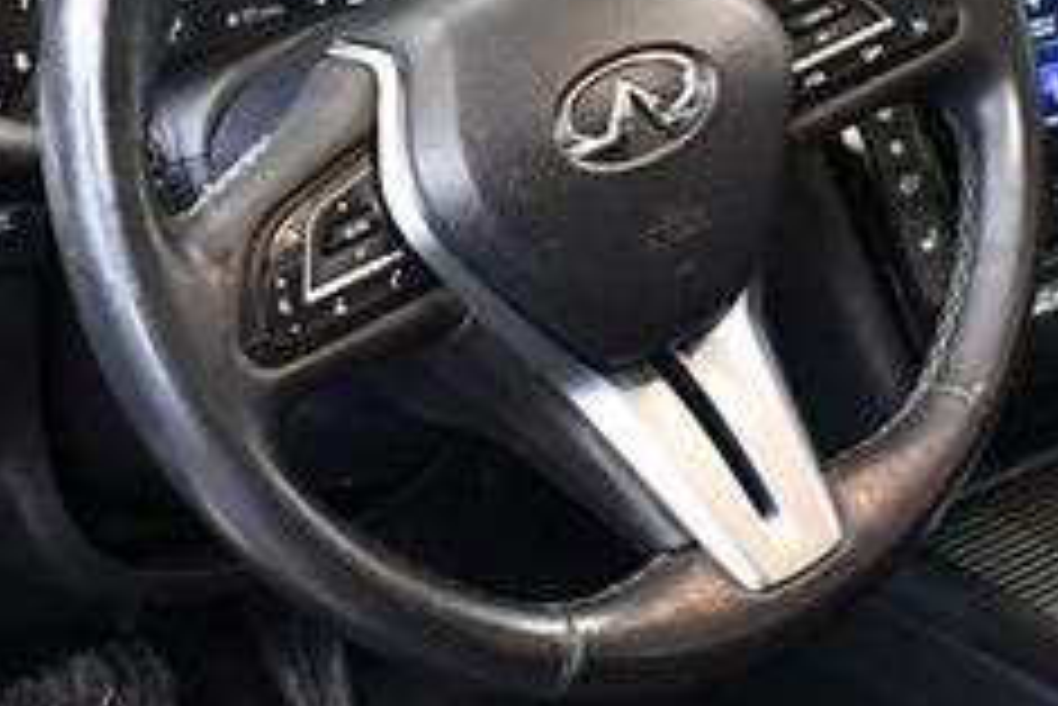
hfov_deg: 20.7
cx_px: 711
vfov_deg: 13.8
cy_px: 63
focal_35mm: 98
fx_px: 2882
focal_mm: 18
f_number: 3.5
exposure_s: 1/100
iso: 3200
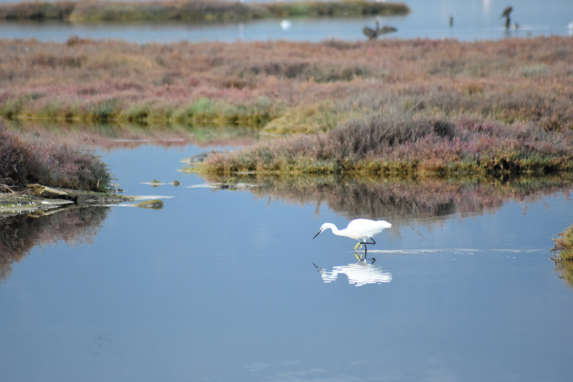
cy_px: 191
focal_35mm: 450
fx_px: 7162
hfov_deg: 4.6
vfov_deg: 3.1
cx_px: 286
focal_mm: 300
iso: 1100
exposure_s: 1/1000
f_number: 5.6
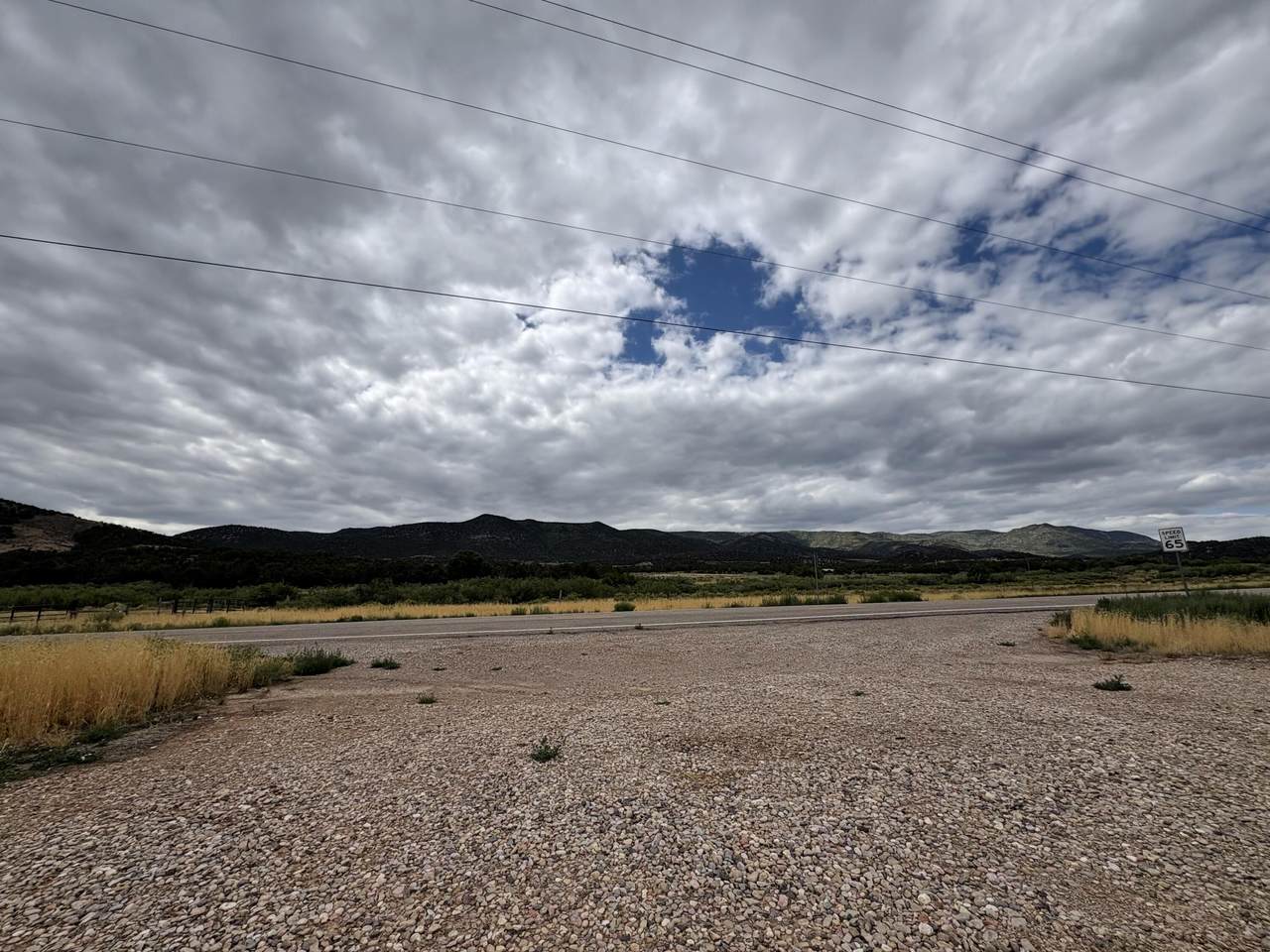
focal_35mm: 14
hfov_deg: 102.1
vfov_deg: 85.7
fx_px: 514
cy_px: 476
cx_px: 635
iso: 50
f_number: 2.2
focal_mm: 2.22
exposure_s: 1/4132
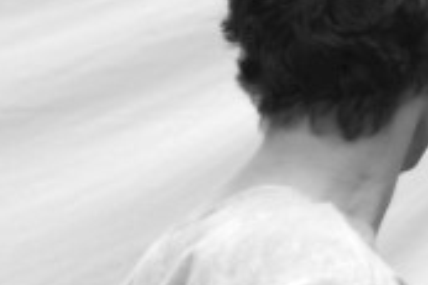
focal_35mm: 992
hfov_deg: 2.1
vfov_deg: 1.4
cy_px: 214
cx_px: 826
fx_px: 11782
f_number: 5.6
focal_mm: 112
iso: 200
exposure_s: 1/30
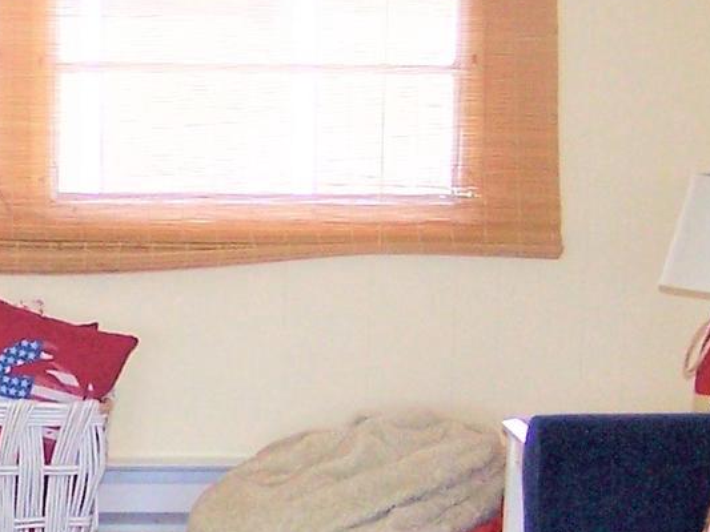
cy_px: 411
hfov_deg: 13.3
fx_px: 2995
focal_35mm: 146
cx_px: 13
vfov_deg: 10.1
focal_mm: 6.3
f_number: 2.8
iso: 140
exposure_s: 1/90
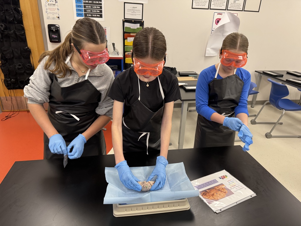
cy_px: 113
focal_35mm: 24
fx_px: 209
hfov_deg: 71.6
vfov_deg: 56.8
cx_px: 150
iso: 250
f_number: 1.78
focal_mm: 6.76
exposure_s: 1/60
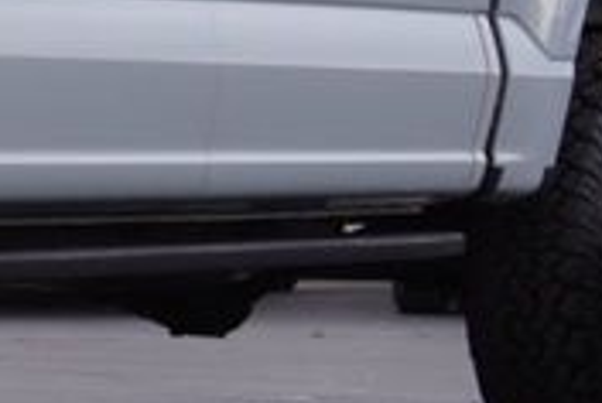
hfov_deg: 8.5
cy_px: -133
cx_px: -633
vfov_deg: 6.0
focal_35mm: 227
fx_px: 3802
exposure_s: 1/100
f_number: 6.3
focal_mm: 26
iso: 100
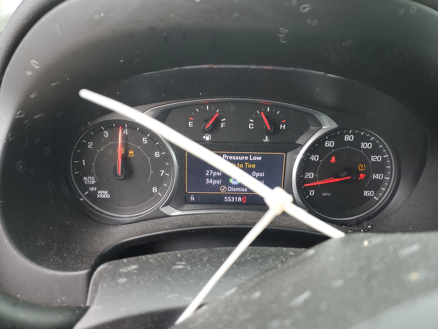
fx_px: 329
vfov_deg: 53.1
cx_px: 219
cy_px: 164
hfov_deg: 67.3
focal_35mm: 26
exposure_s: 1/120
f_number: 1.5
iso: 76
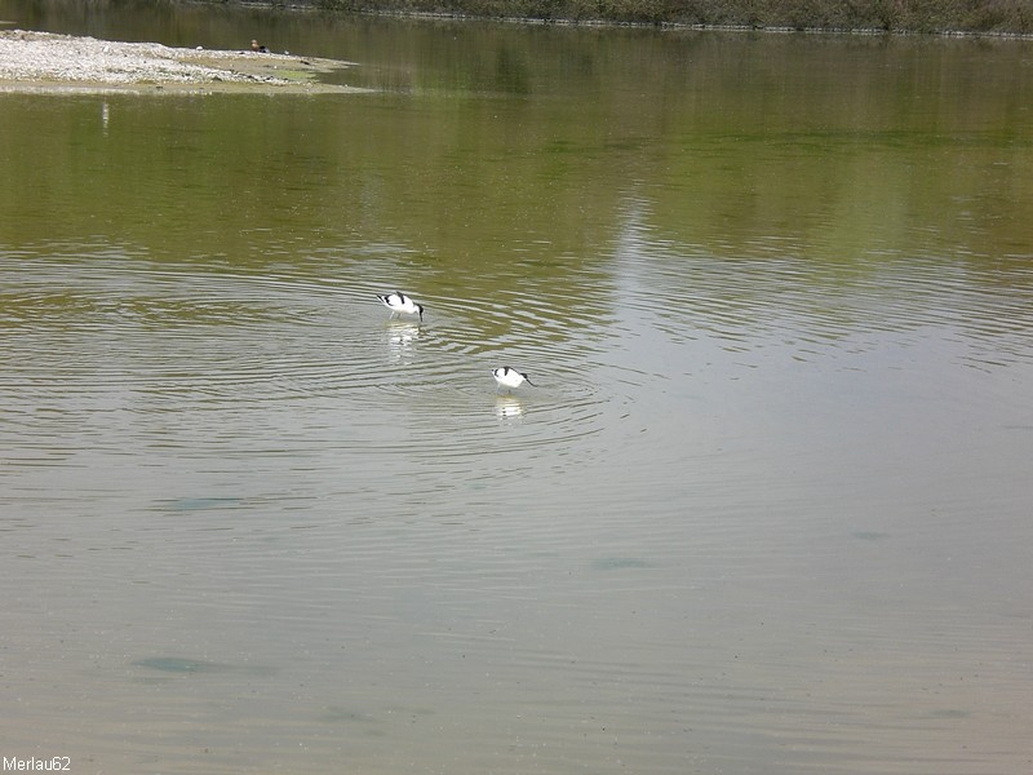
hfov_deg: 17.3
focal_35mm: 114
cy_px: 388
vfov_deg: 13.0
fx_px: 3402
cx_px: 516
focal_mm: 18.9
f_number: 5.9
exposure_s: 1/250
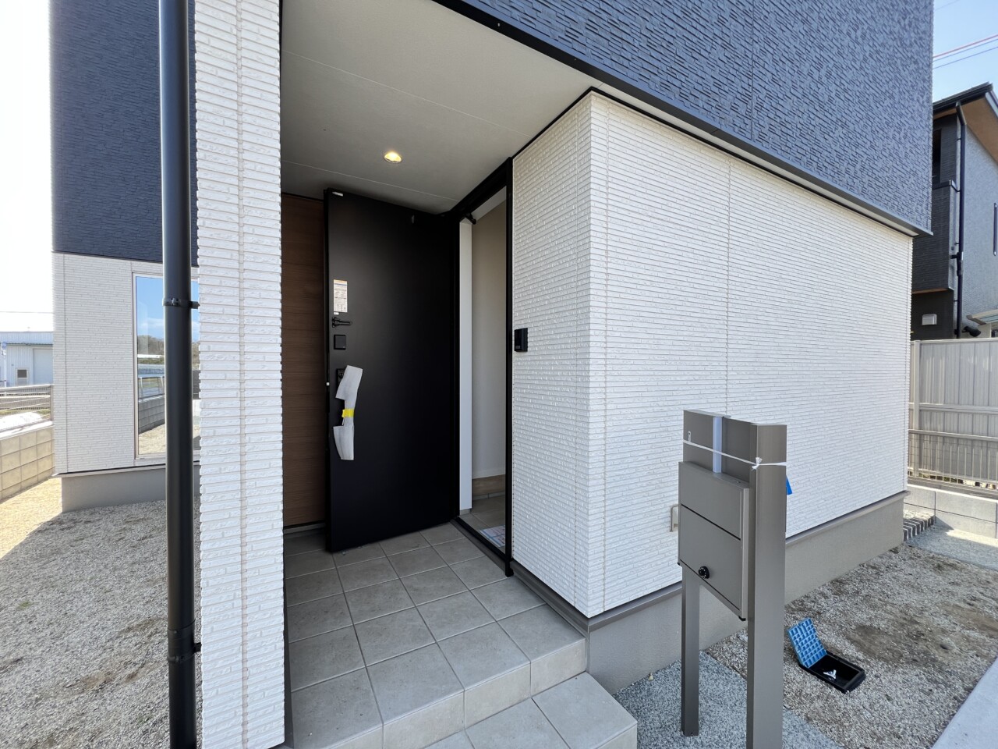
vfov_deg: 89.9
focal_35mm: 13
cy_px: 374
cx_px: 499
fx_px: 375
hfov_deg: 106.2
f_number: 1.8
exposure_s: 1/156
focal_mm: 1.57
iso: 32
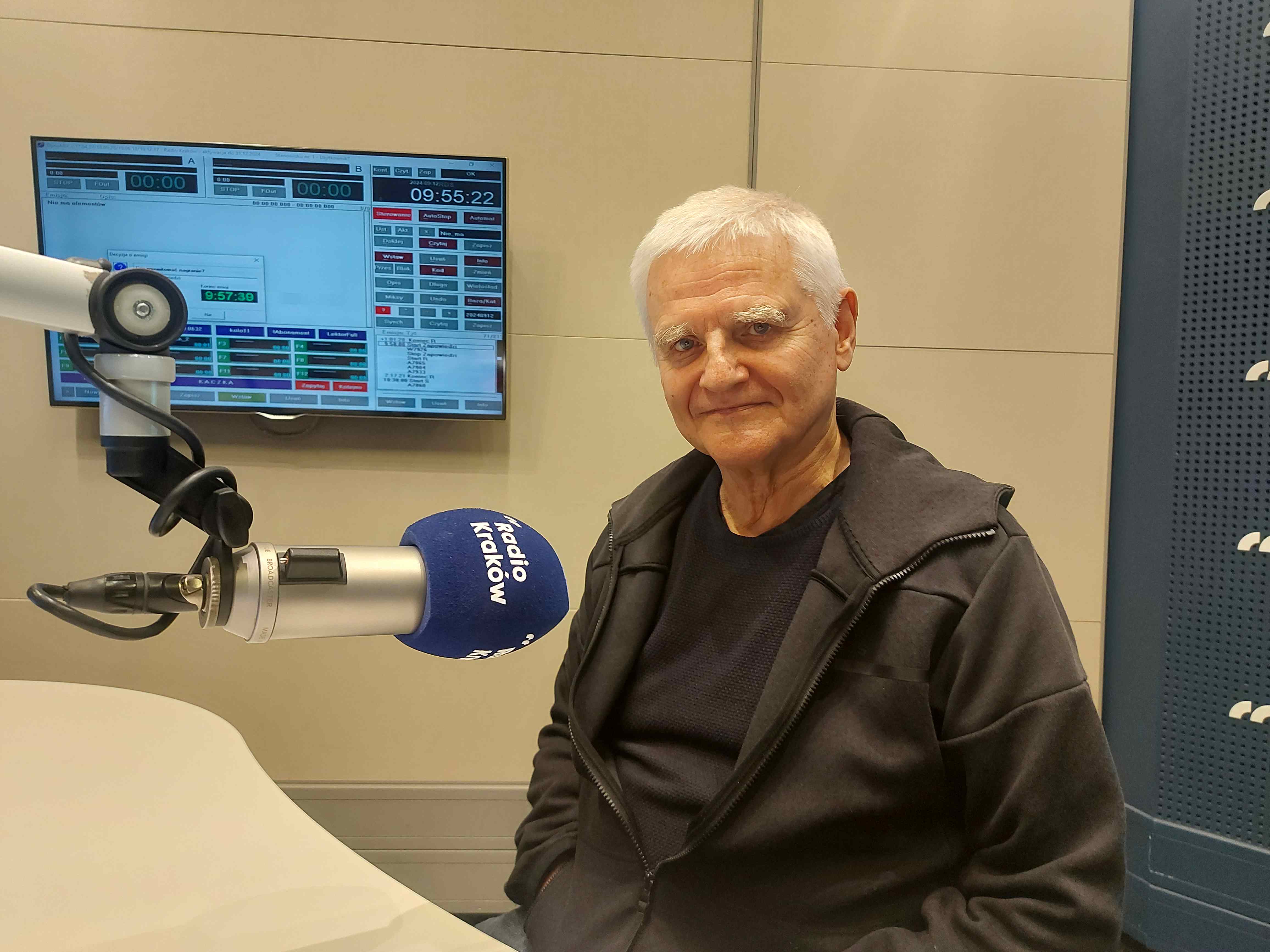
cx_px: 635
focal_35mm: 24
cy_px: 476
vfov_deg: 56.8
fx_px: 881
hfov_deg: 71.6
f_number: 1.8
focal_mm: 5.23
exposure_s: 1/33
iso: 250
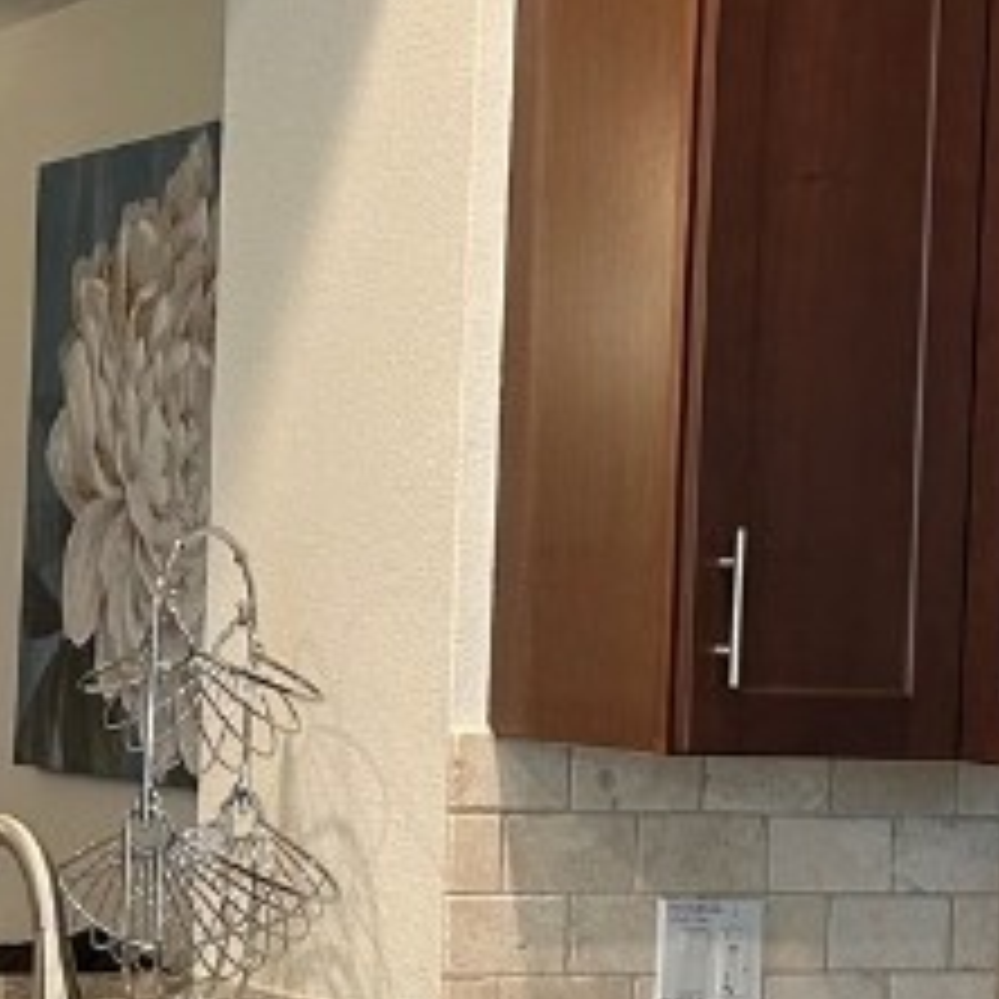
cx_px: 238
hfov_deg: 16.3
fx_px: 3461
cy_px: 594
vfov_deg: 16.4
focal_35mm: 106
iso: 100
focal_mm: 5.7
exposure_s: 1/60
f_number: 1.5
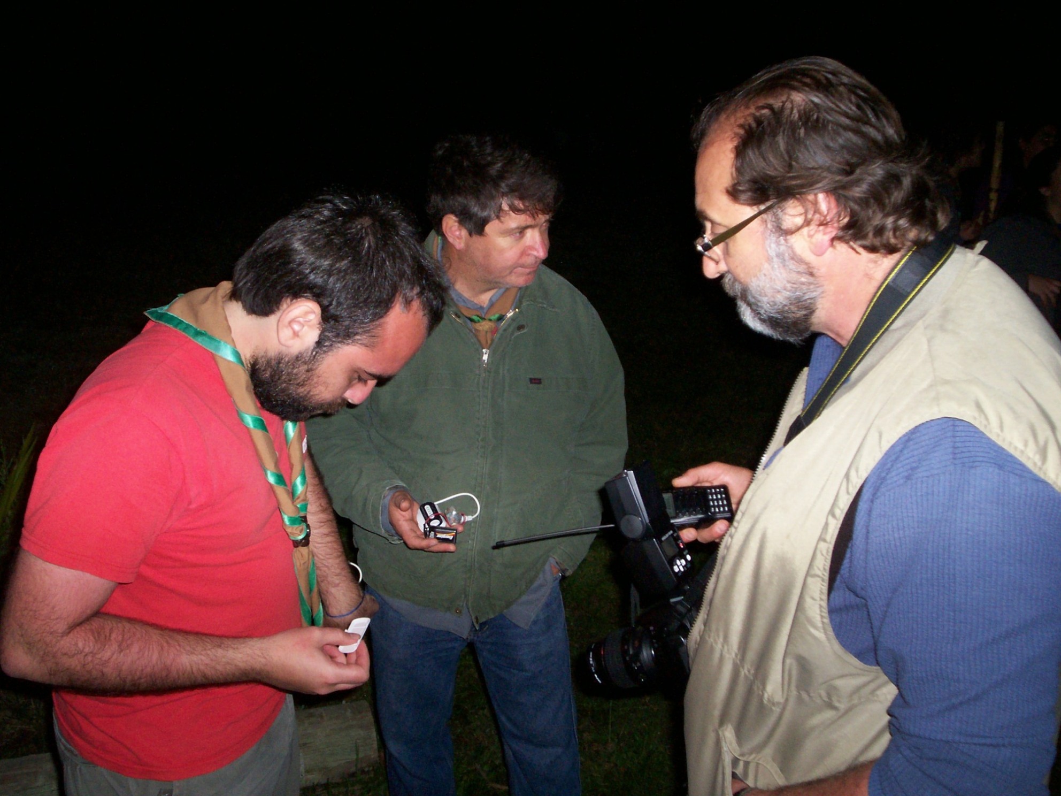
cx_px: 530
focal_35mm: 36
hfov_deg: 51.4
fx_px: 1103
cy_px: 398
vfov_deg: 39.7
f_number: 4.5
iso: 140
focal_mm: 5.9
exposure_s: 1/64
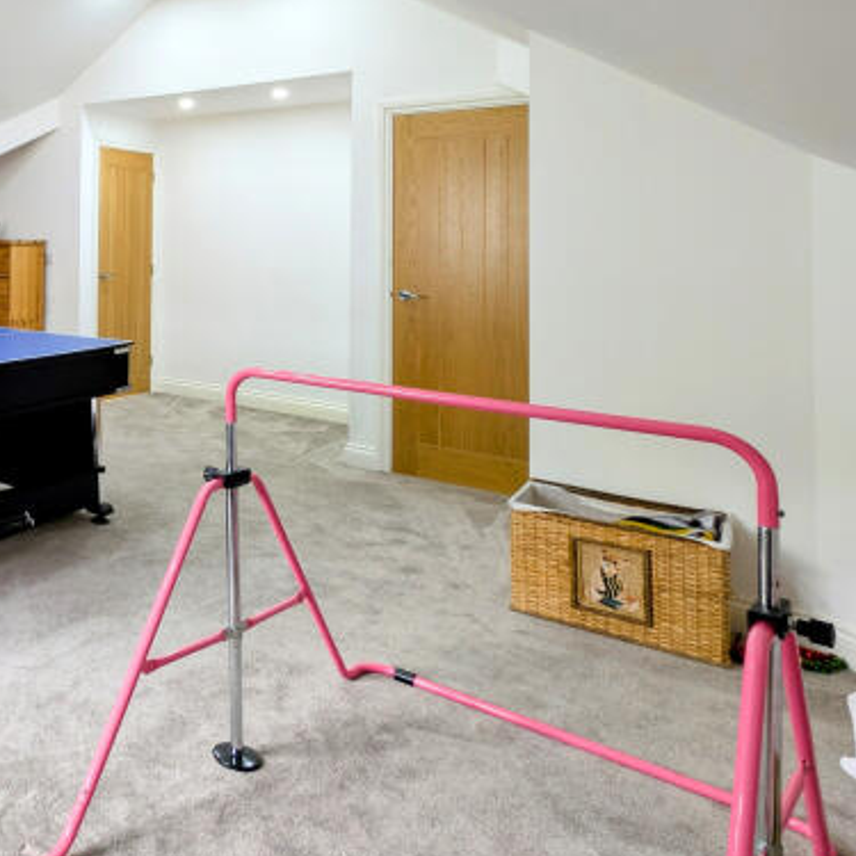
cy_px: 216
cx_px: -55
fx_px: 811
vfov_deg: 53.2
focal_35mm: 29
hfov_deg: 44.4
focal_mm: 2.23
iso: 53
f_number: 1.95
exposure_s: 1/15
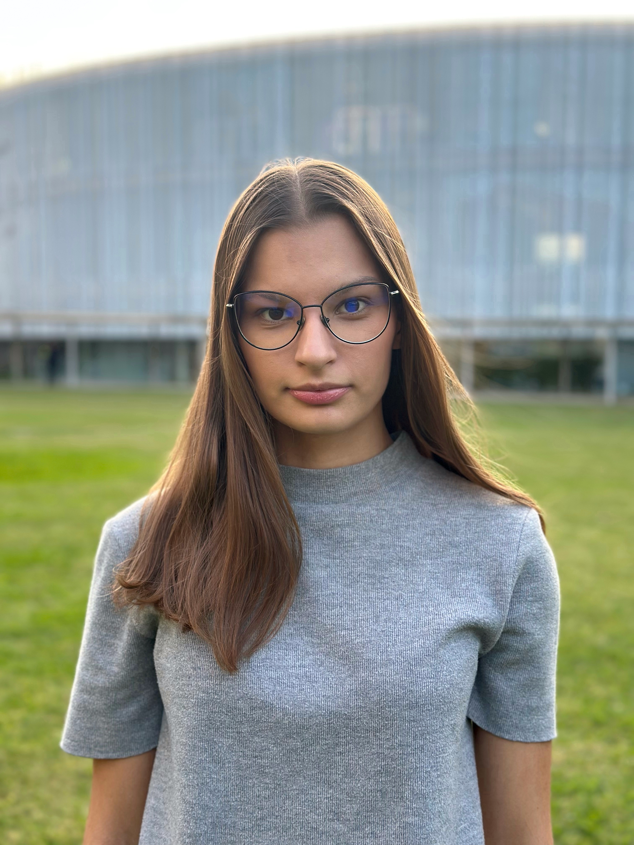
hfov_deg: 30.3
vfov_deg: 39.7
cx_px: 317
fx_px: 1172
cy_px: 422
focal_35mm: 48
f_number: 1.78
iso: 80
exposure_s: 1/300
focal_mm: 6.86
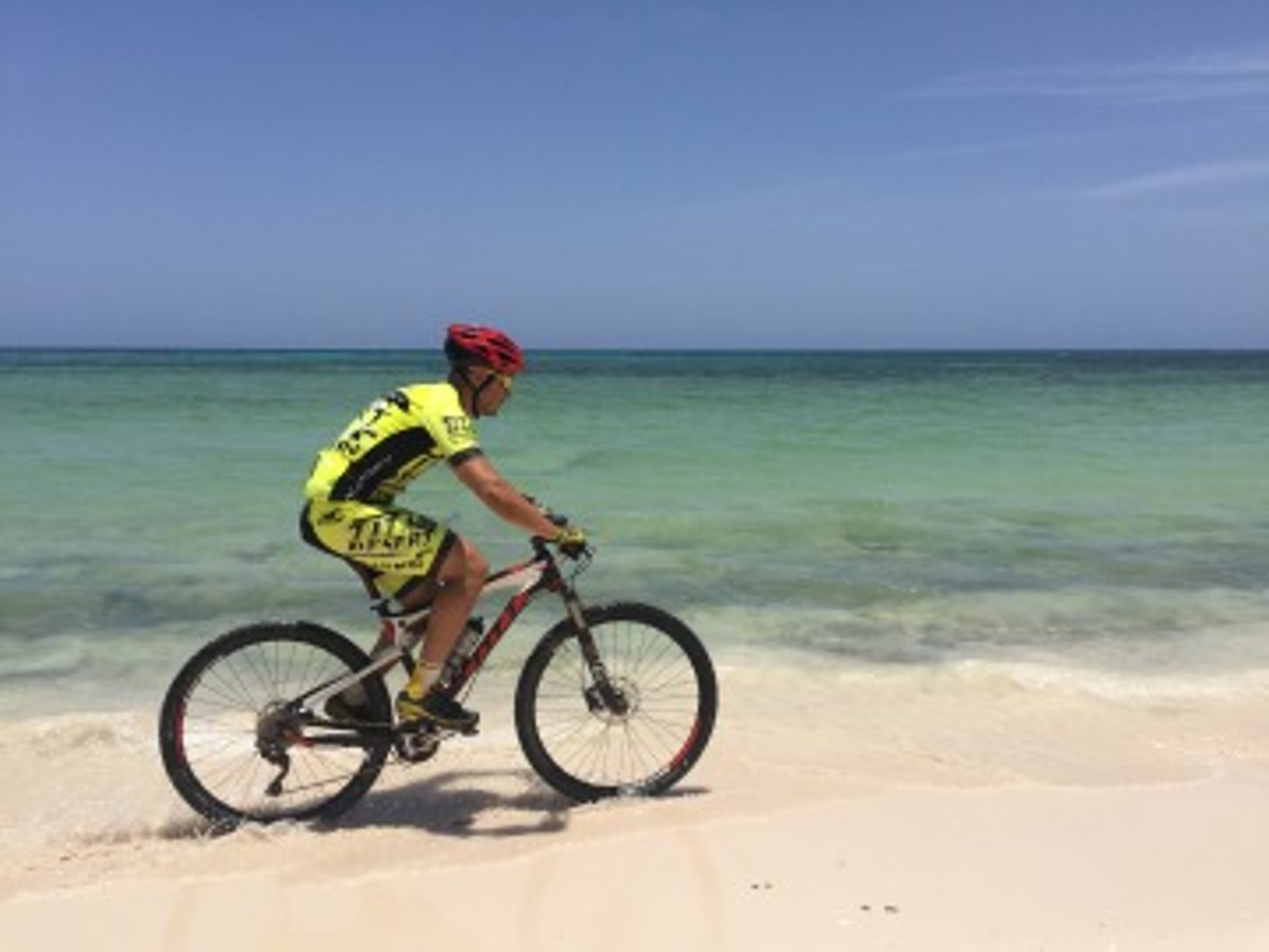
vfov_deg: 48.2
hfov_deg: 61.7
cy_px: 476
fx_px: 1063
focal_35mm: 29
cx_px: 634
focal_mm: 4.15
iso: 32
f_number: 2.2
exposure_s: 1/4950
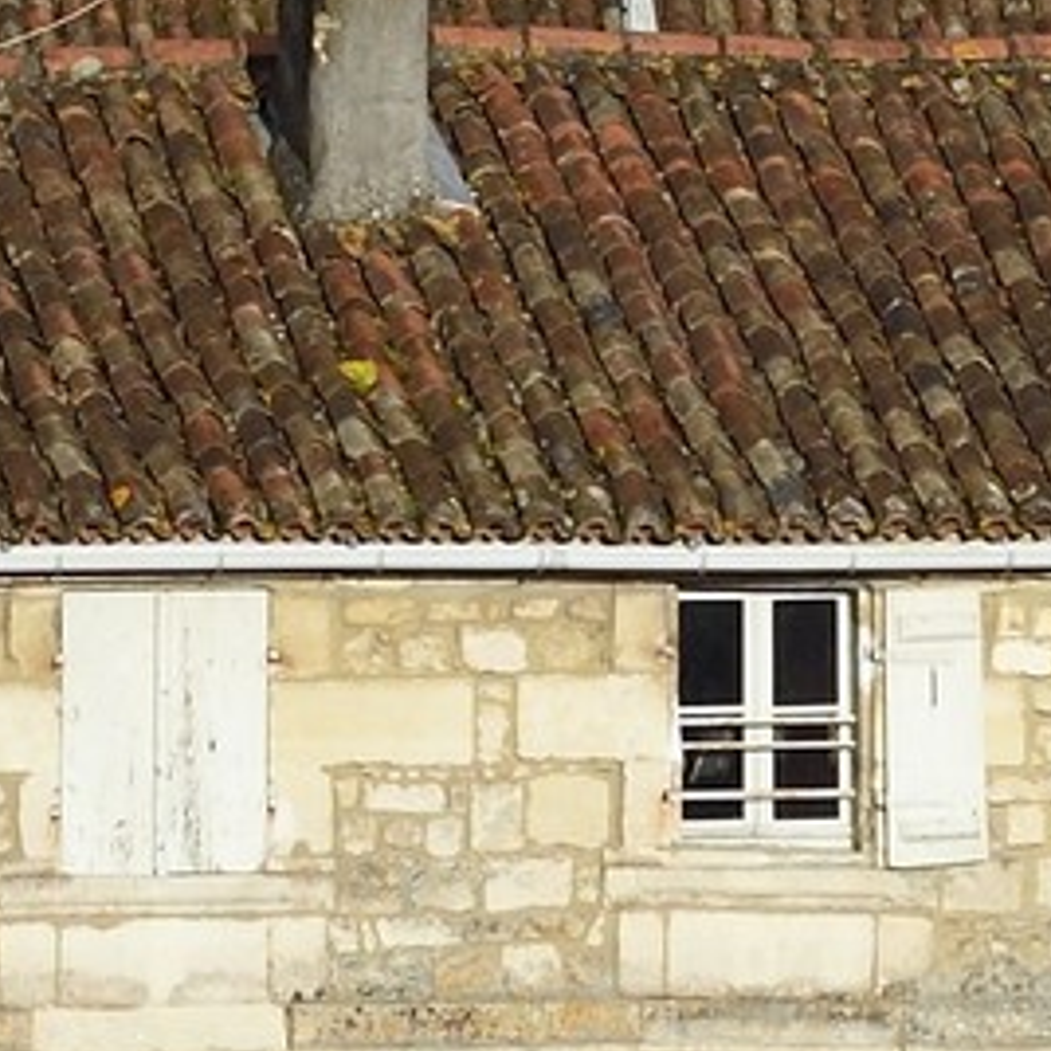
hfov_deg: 2.2
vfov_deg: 2.2
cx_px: 576
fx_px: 27412
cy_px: -2978
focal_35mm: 798
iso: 200
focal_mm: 105
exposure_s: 1/320
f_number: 11
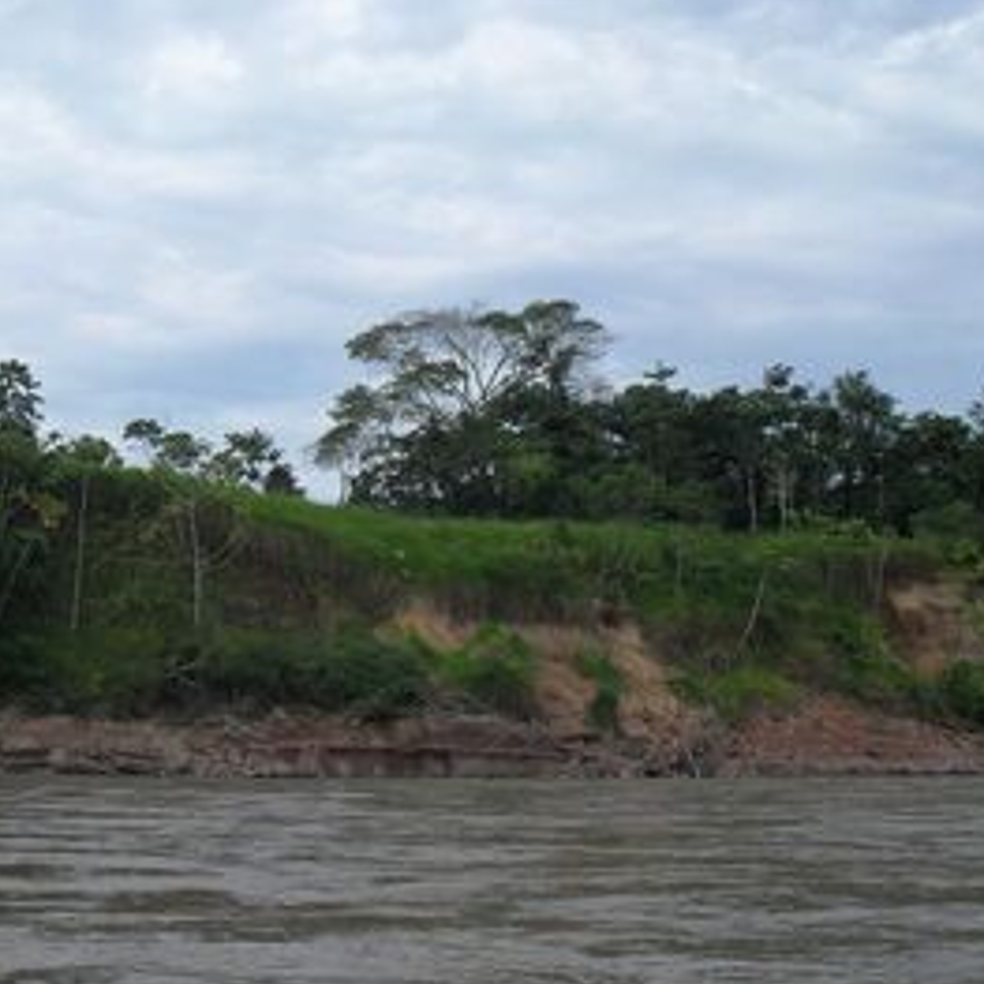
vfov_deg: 33.4
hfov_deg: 32.8
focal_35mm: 51
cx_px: 254
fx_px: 1640
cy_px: 441
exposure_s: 1/180
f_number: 8.3
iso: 80
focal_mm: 6.3
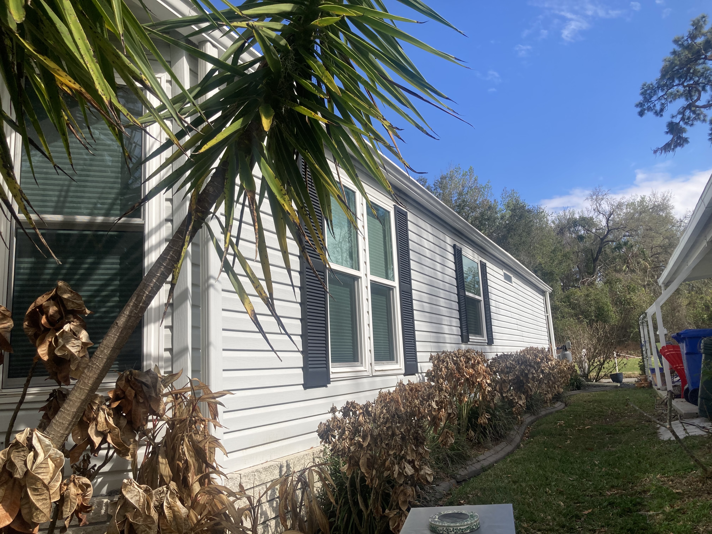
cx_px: 356
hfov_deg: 63.4
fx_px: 576
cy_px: 267
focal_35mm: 28
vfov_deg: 49.7
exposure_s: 1/2114
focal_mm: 3.99
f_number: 1.8
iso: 20
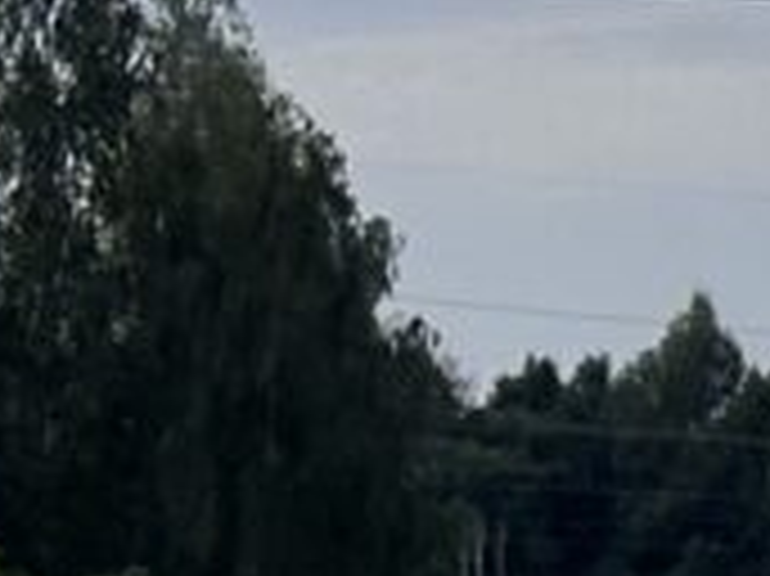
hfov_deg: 6.7
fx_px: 6380
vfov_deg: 5.2
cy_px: 238
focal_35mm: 287
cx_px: 1517
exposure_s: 1/8929
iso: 64
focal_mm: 6.86
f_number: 1.78
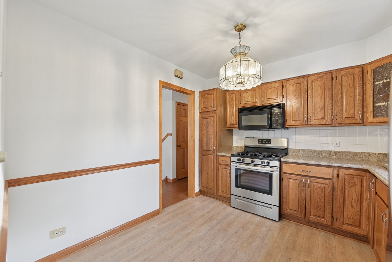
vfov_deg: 81.3
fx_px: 152
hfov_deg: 104.2
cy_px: 131
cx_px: 196
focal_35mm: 14
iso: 400
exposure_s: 1/10
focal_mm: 14
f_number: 8
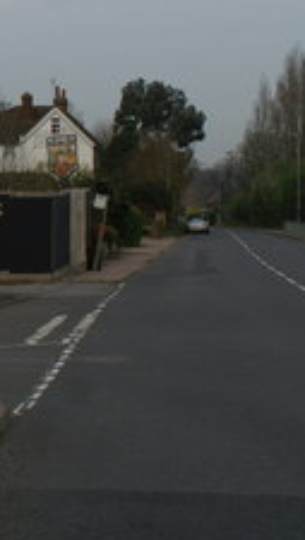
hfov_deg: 10.5
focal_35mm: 107
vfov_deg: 19.8
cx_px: -298
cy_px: 122
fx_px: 1534
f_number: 7.1
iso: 100
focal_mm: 24
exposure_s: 1/300
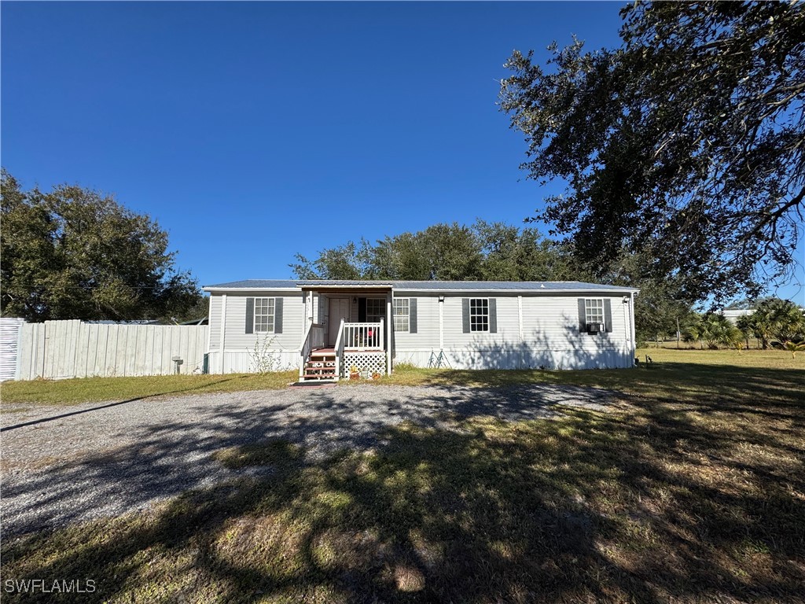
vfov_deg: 85.7
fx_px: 326
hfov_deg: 102.1
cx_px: 402
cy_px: 302
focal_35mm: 14
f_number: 2.2
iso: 50
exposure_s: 1/3390
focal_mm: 2.22
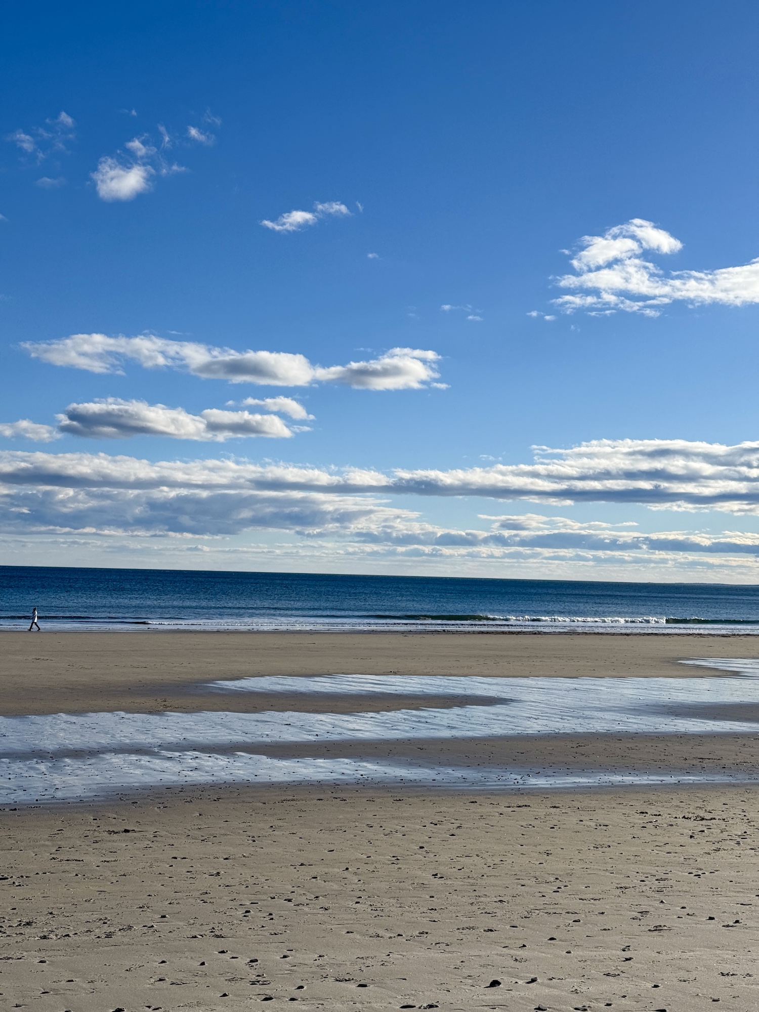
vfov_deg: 39.7
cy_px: 506
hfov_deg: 30.3
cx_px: 380
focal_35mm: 48
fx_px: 1403
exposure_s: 1/9901
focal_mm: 6.76
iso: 64
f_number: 1.78
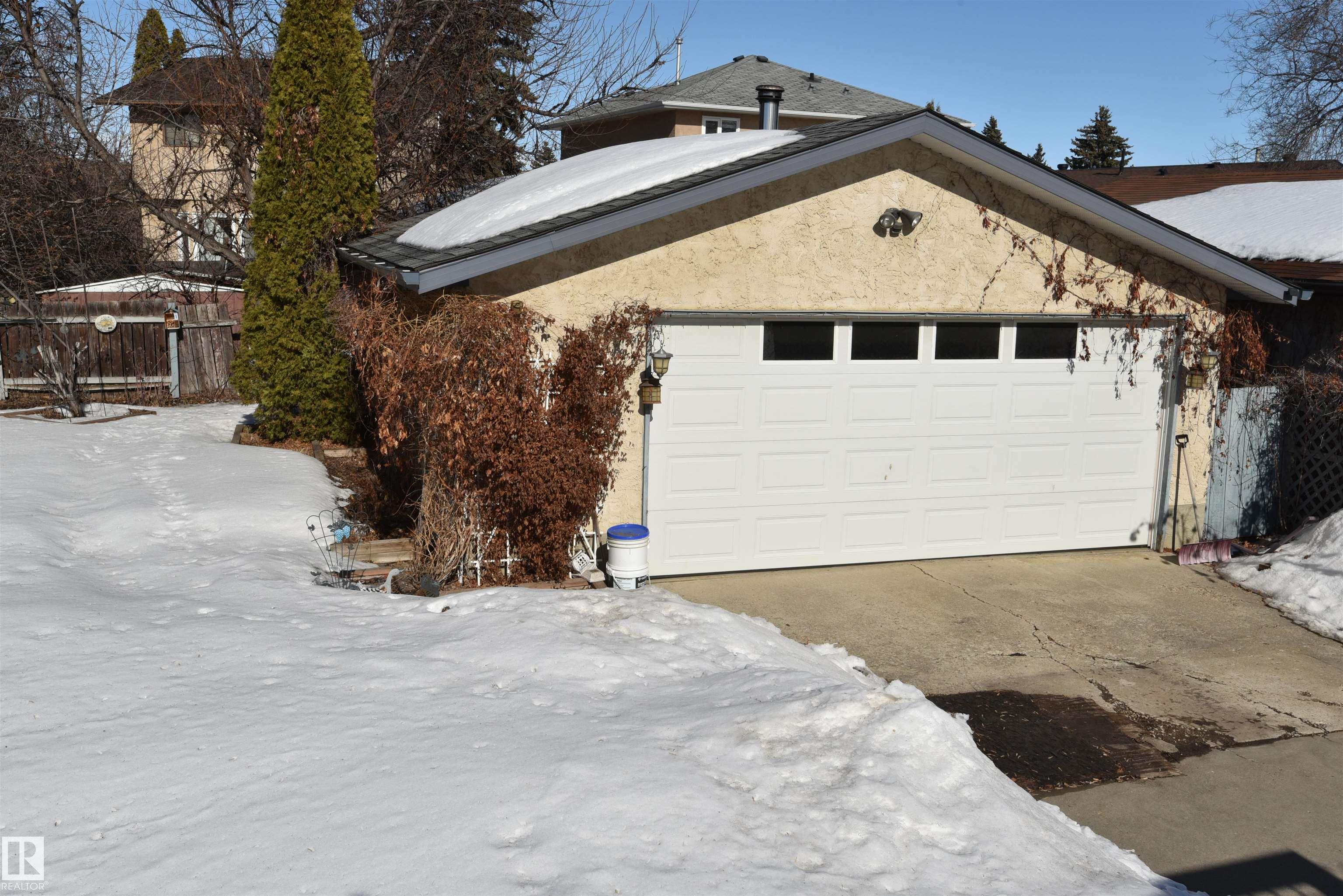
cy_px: 448
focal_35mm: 32
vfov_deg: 41.1
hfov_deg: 58.7
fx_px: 1194
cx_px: 672
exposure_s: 1/800
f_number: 14
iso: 400
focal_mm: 32
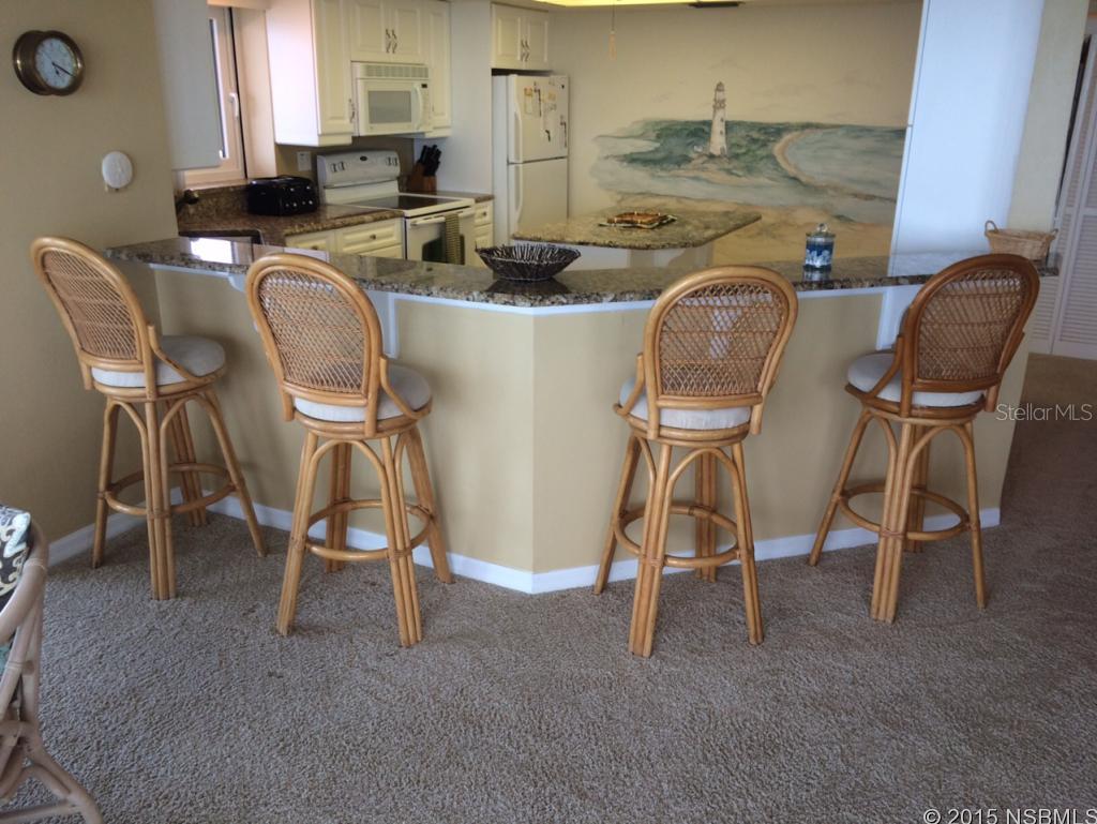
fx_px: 919
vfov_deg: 48.3
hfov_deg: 61.6
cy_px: 412
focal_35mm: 29
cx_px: 548
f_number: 2.2
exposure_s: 1/30
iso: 40
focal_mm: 4.15
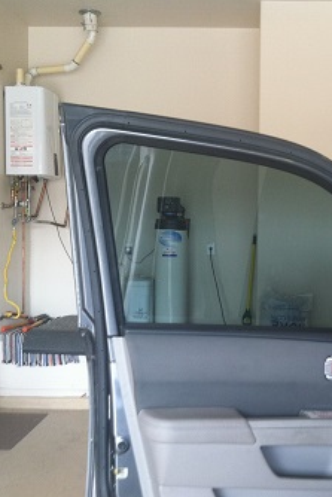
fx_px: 691
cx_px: 246
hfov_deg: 26.7
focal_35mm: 50
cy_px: 254
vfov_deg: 39.6
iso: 100
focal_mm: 3.85
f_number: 2.8
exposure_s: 1/15
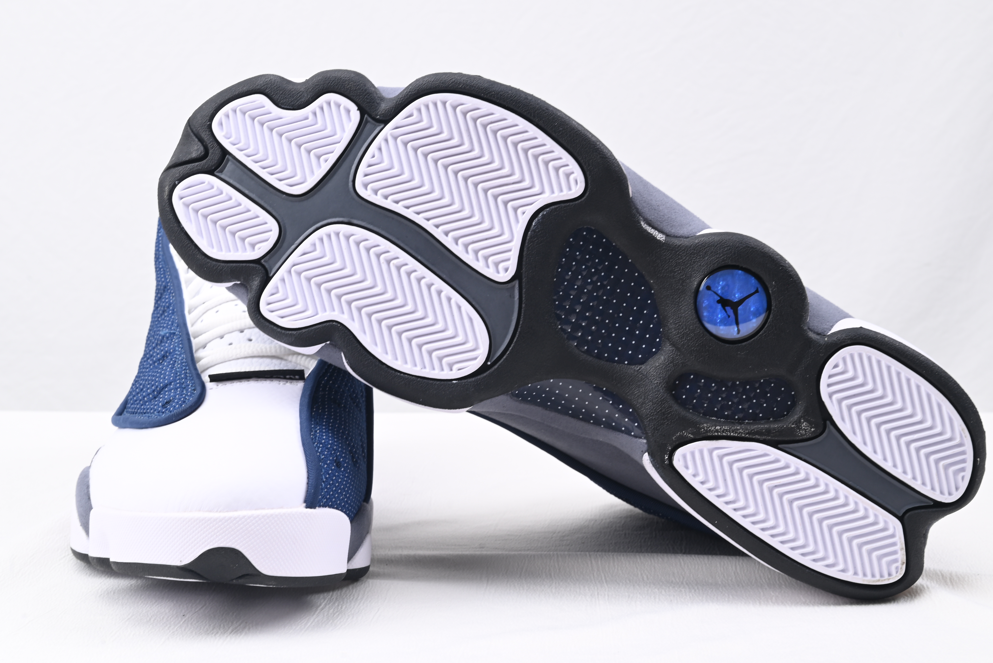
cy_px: 297
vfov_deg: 27.5
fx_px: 1352
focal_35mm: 49
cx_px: 422
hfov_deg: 40.2
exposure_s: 1/2
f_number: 16
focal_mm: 40
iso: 100
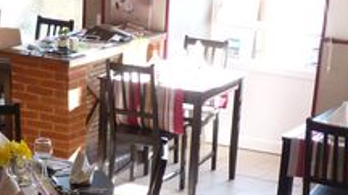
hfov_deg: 19.6
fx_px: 1005
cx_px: 121
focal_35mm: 109
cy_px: 334
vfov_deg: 10.5
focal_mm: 4.8
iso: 125
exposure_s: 1/30
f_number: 2.8
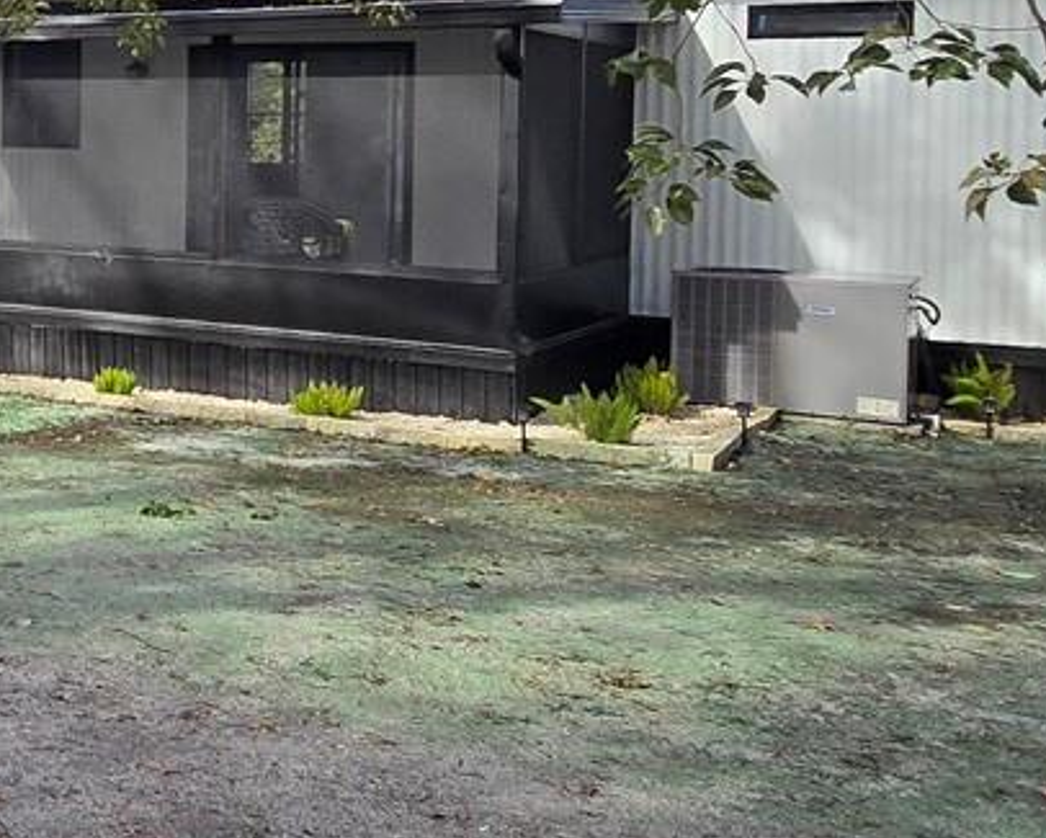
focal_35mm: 50
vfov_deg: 29.5
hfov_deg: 29.8
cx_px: -319
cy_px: 160
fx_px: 1548
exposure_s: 1/907
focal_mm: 2.2
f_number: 2.2
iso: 50
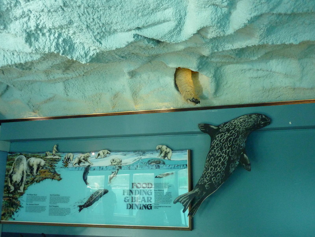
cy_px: 118
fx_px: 318
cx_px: 158
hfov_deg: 52.6
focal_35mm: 35
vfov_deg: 40.7
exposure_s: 1/25
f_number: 3.5
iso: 400
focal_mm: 5.7
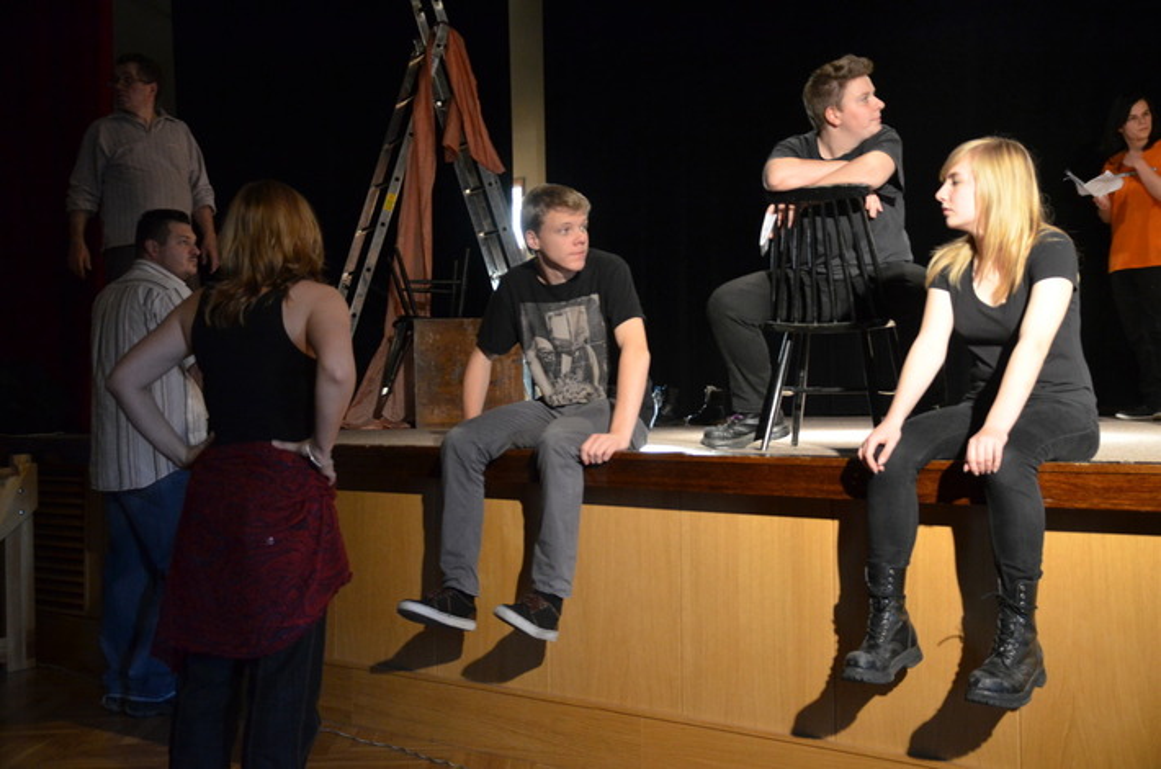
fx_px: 1545
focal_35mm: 48
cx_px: 580
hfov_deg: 41.2
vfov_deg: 27.9
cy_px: 384
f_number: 3.5
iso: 1600
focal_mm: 32
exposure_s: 1/50
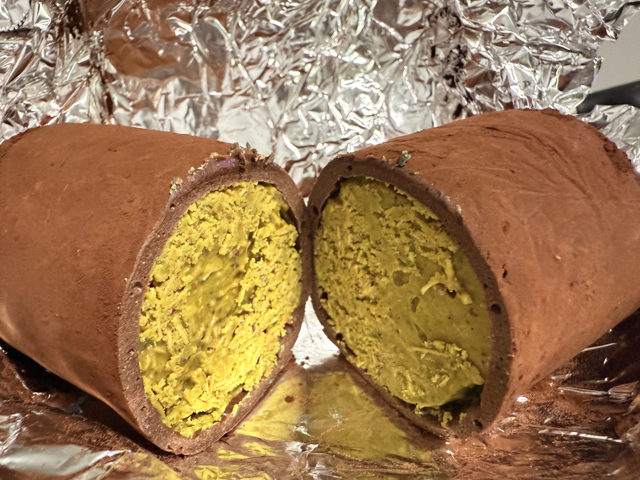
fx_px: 444
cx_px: 320
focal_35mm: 24
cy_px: 240
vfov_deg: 56.8
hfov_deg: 71.6
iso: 640
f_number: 2.2
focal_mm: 2.22
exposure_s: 1/60
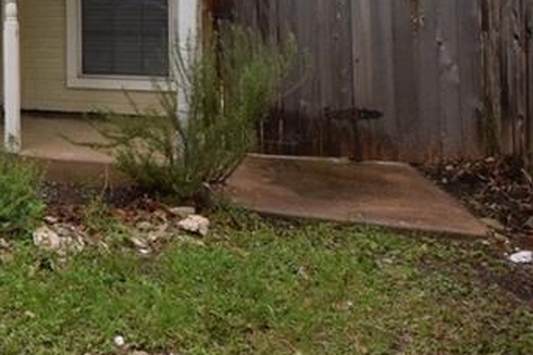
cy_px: -25
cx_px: -89
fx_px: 666
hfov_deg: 35.4
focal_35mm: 45
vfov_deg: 27.5
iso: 1600
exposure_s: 1/200
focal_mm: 10
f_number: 14
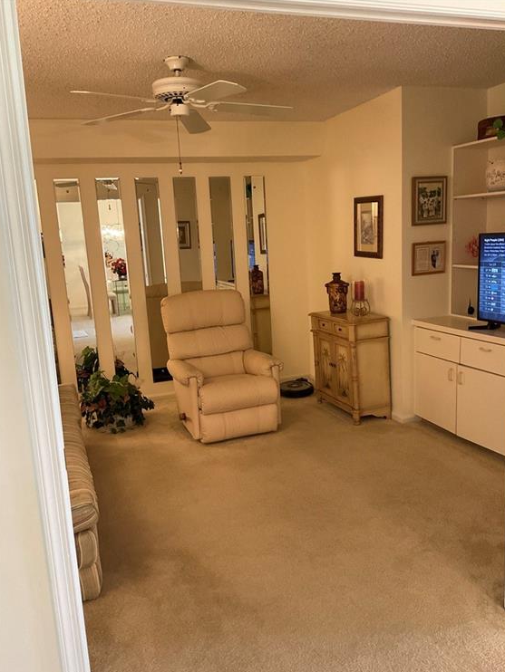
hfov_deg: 46.8
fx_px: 583
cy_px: 345
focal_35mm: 30
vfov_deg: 59.9
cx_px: 255
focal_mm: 3
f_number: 1.8
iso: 200
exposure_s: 1/60
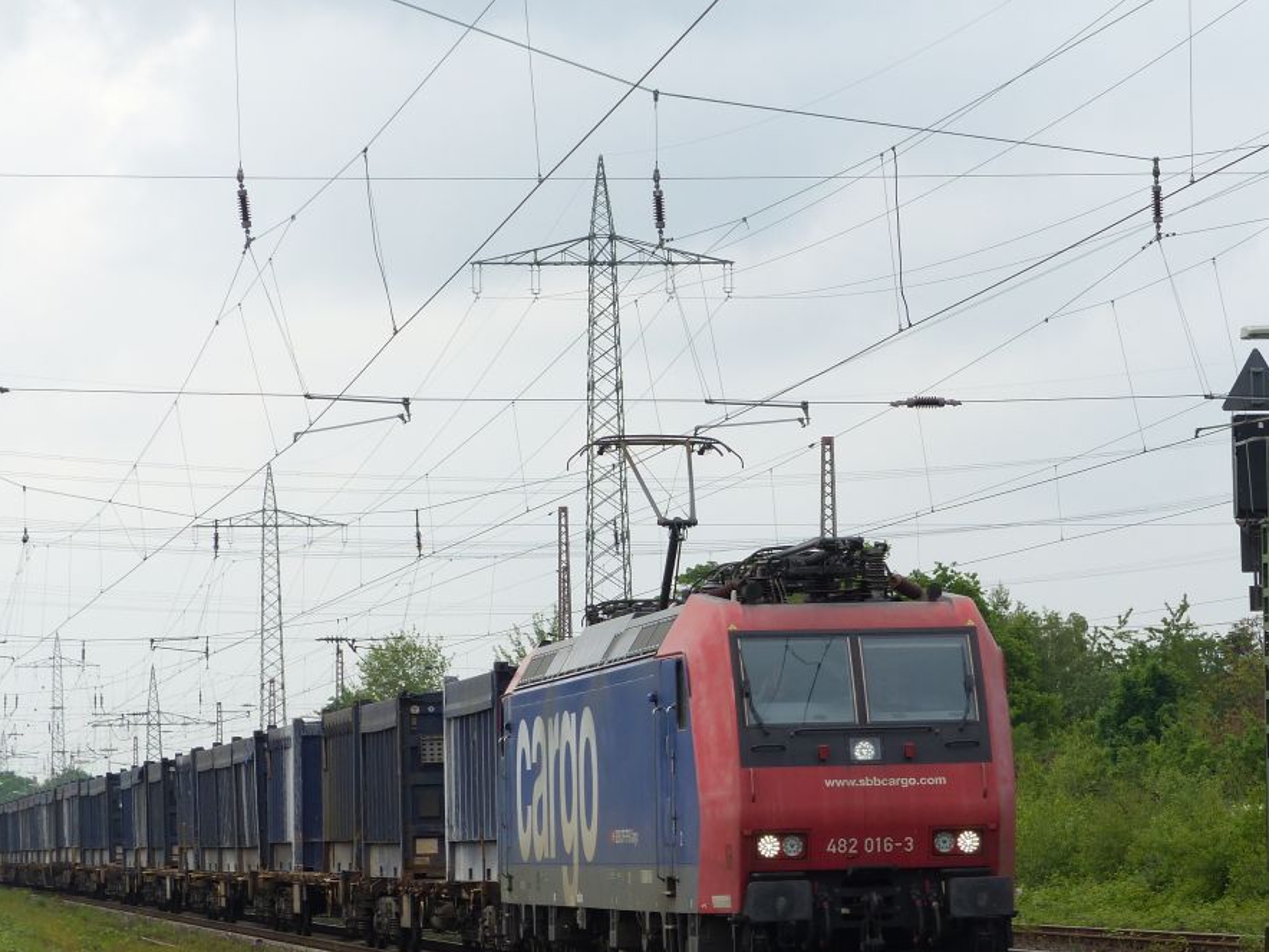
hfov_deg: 11.6
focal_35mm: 171
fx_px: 6269
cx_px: 715
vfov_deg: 8.7
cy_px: 645
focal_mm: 22.6
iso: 100
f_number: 4
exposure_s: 1/500
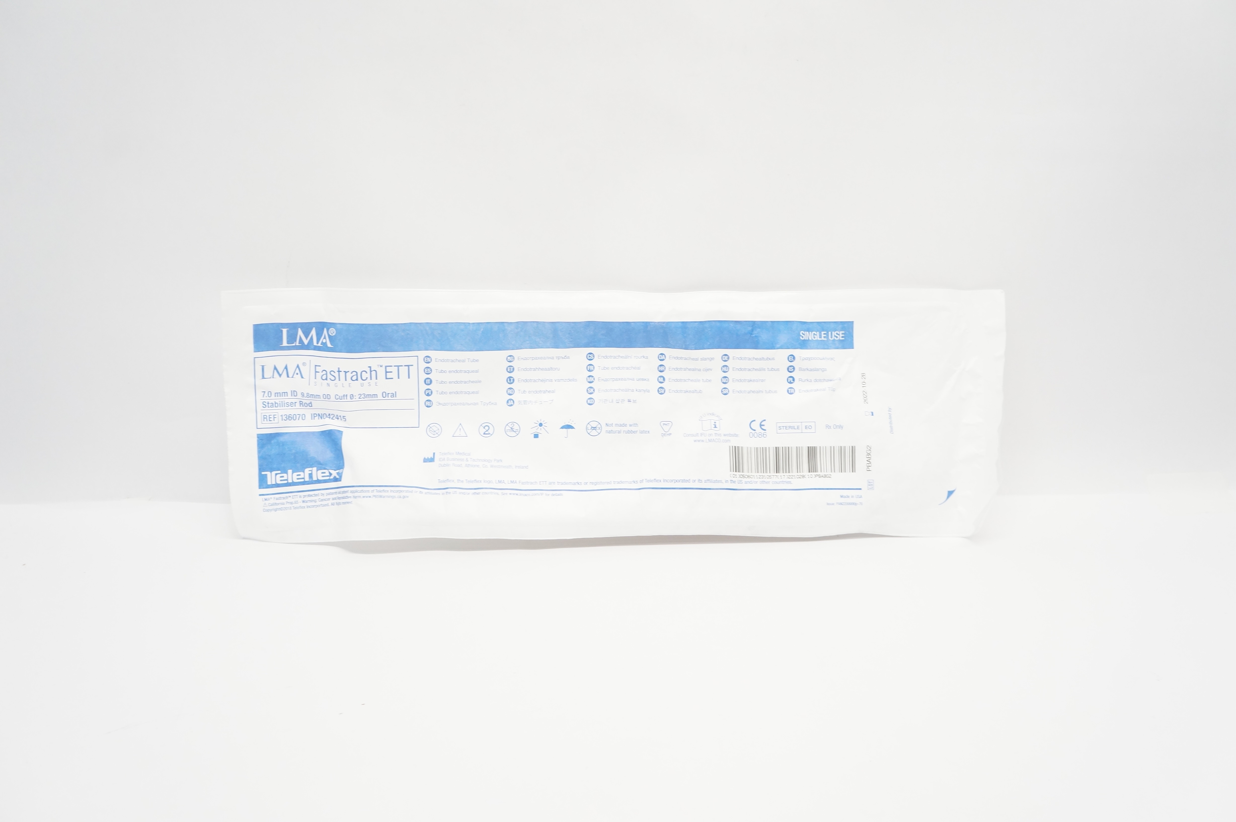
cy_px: 411
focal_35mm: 27
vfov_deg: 47.8
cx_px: 618
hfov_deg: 67.4
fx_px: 926
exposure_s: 1/60
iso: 800
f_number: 6.3
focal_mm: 18
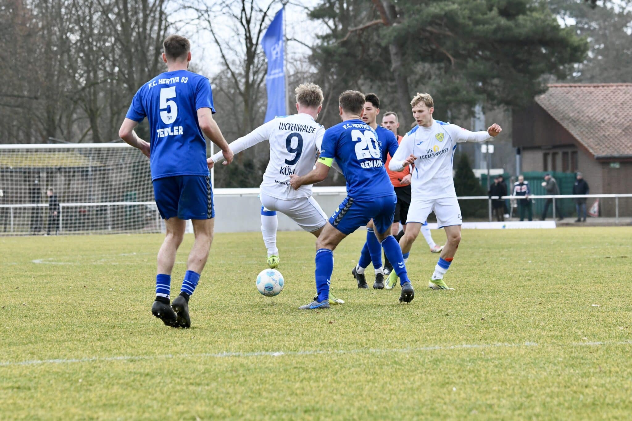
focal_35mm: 165
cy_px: 210
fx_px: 2896
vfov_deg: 8.3
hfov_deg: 12.5
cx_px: 316
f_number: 7.1
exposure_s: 1/1600
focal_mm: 165
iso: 3200
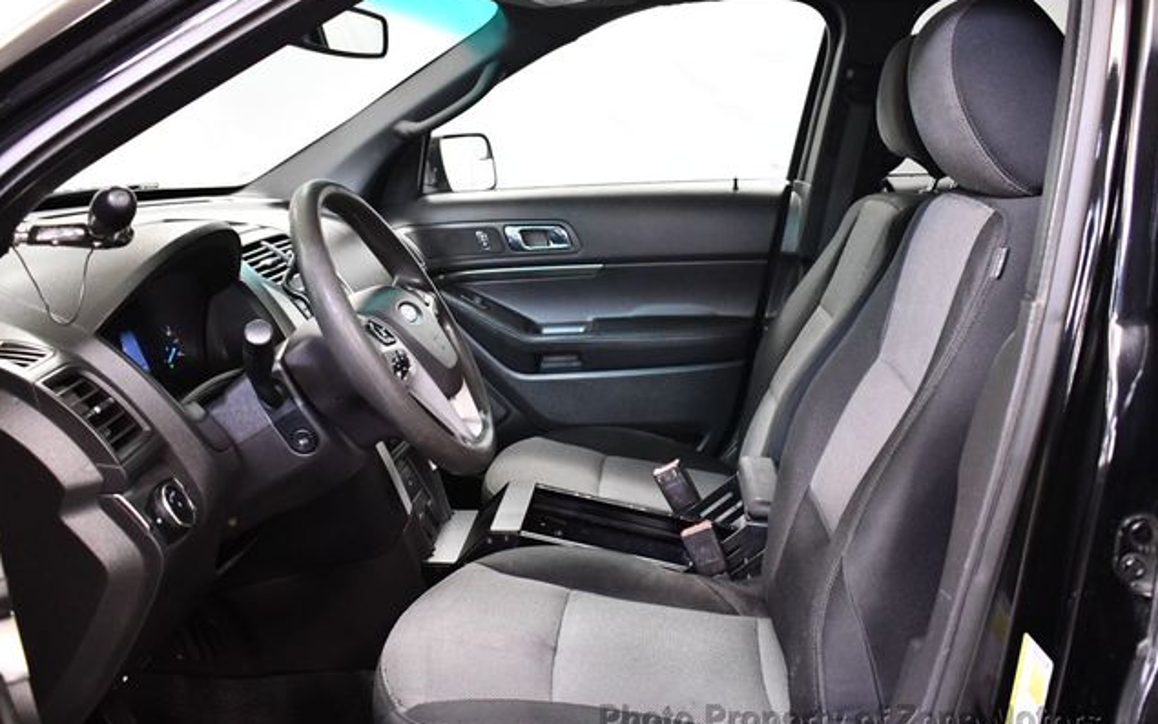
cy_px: 365
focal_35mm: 37
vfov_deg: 34.4
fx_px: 1168
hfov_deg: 52.7
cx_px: 578
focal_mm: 18
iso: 3200
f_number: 3.5
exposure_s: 1/80
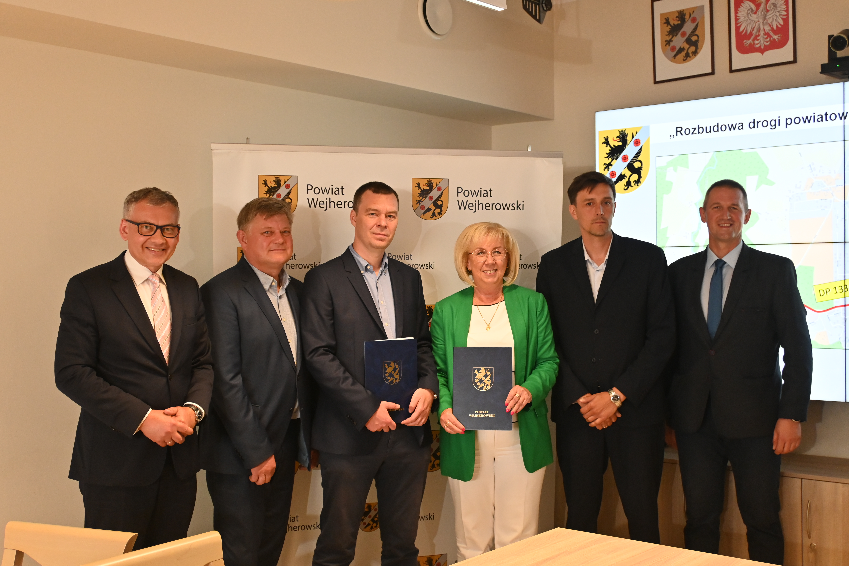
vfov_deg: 31.9
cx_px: 424
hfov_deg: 46.4
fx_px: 990
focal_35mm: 42
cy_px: 283
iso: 1100
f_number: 4.5
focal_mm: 28
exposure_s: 1/125
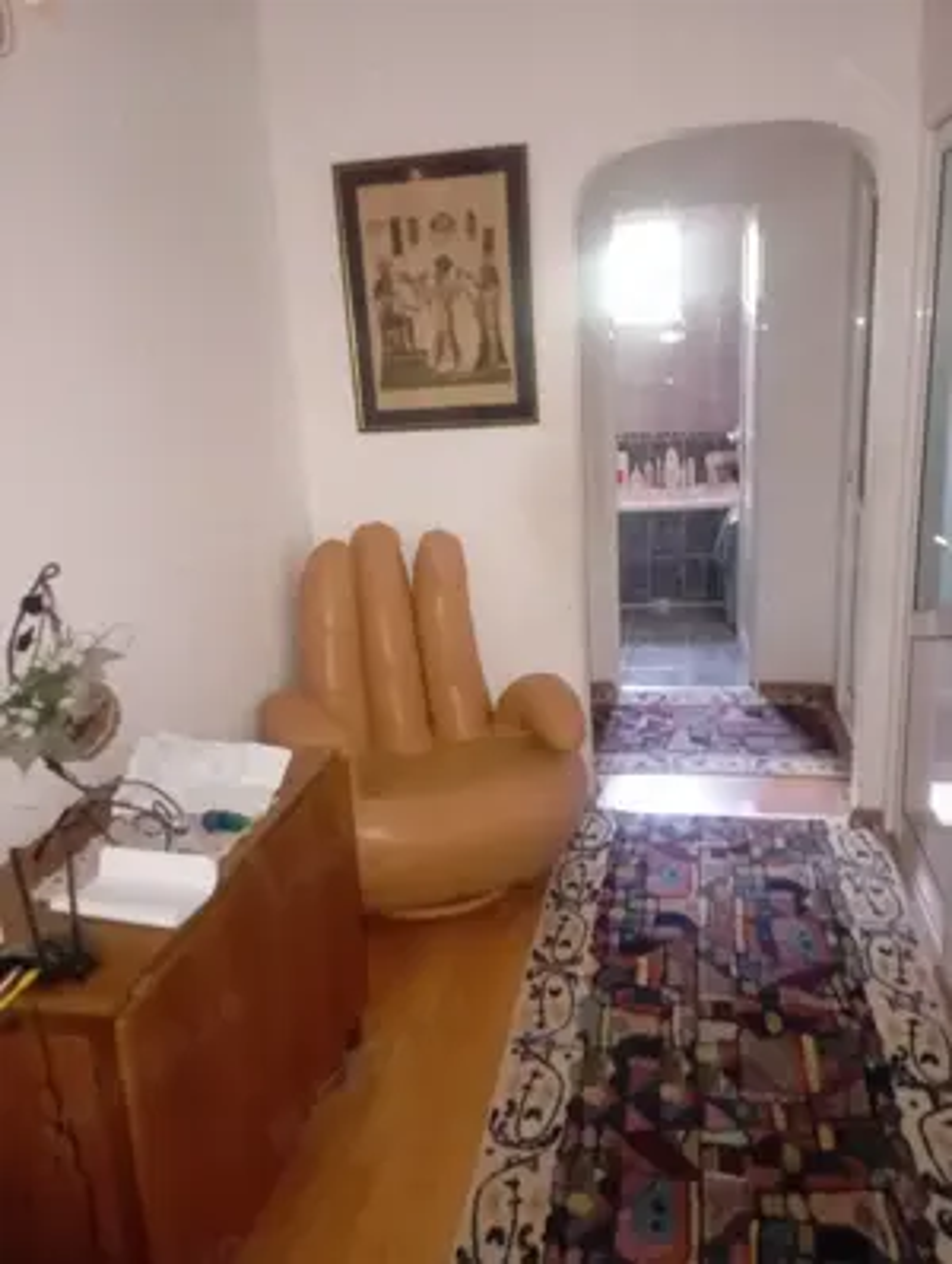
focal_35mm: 28
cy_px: 632
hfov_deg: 49.9
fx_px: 1023
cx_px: 476
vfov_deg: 63.4
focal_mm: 4.27
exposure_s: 1/10
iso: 1793
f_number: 1.8
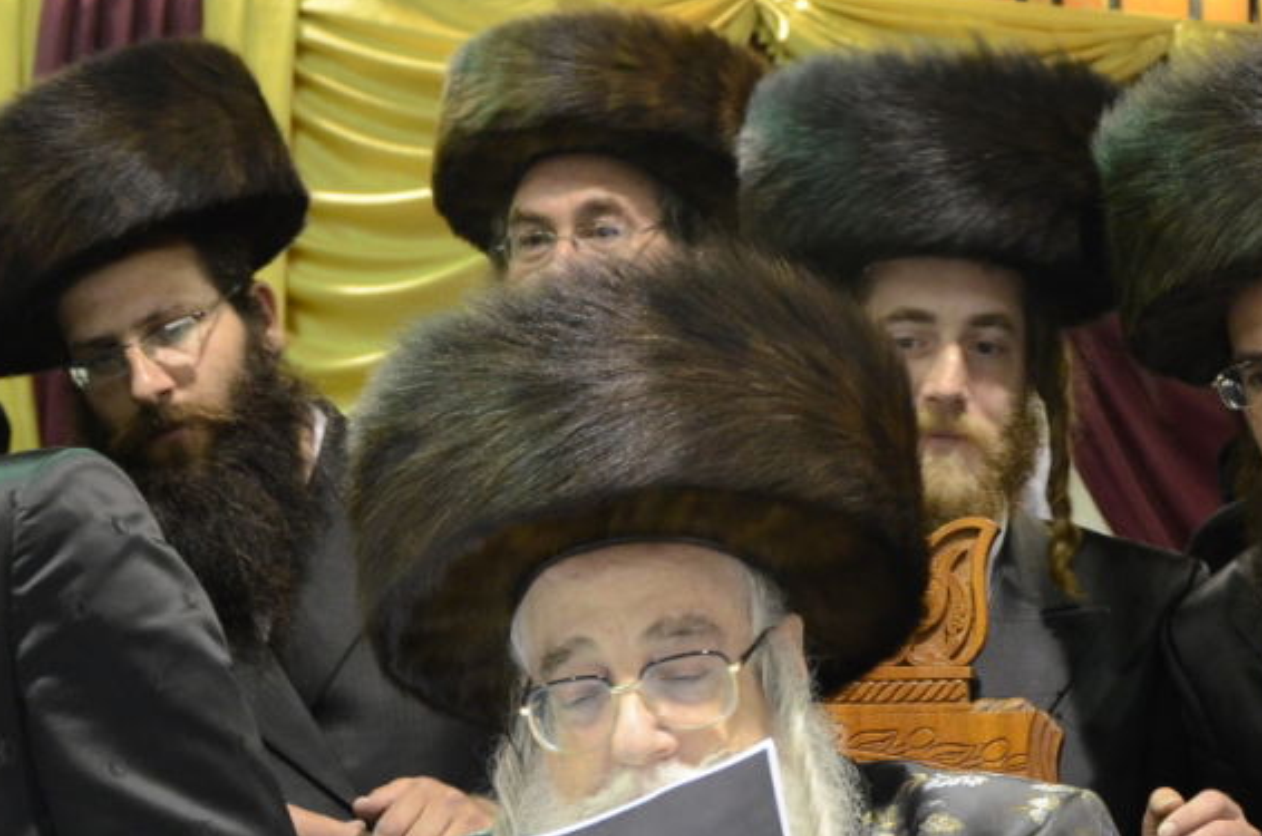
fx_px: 3988
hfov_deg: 18.0
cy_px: 633
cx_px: 718
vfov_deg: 11.9
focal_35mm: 114
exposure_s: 1/25
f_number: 5.6
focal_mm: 42
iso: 2000
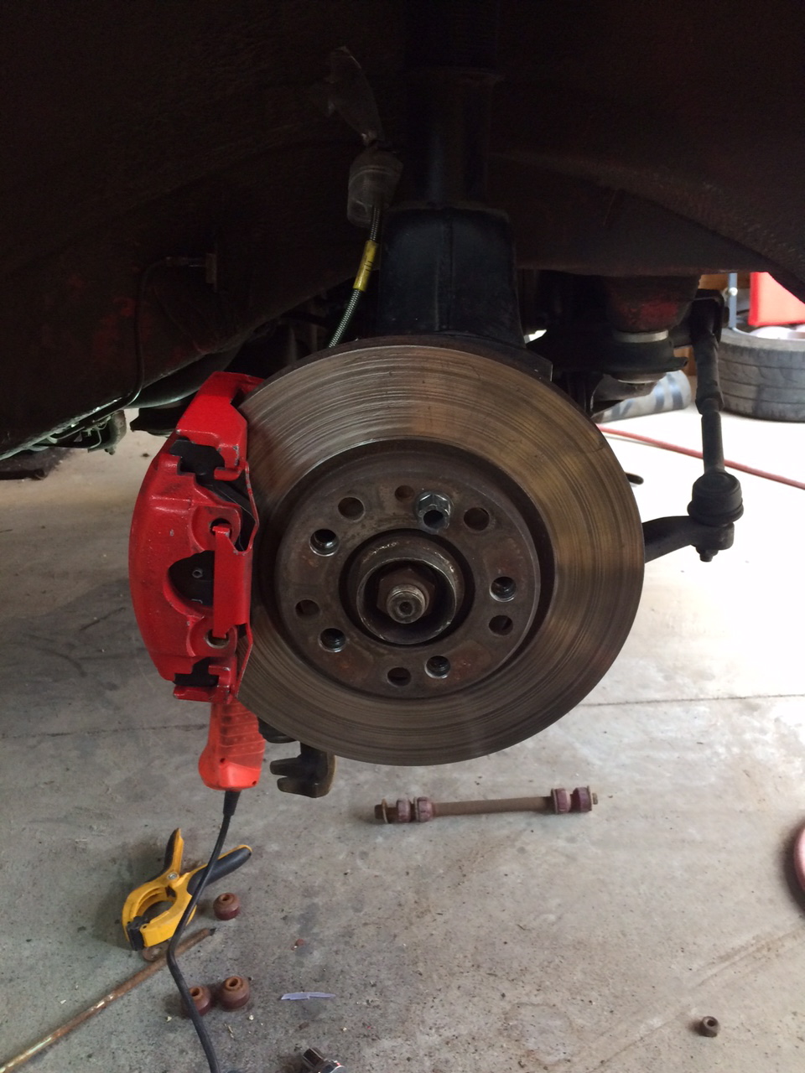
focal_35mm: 29
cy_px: 536
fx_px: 899
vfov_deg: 61.7
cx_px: 402
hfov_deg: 48.2
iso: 50
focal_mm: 4.15
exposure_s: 1/30
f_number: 2.2
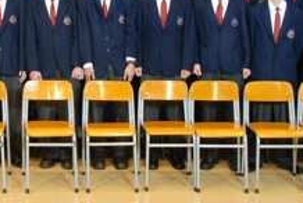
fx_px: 556
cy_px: 26
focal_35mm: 66
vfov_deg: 20.3
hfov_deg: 30.0
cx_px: 74
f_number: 10
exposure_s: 1/4
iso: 100
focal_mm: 20
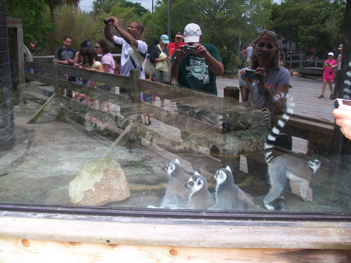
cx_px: 176
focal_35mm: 36
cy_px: 132
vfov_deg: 39.7
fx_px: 365
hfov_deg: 51.4
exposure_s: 1/125
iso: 64
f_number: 2.7
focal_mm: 6
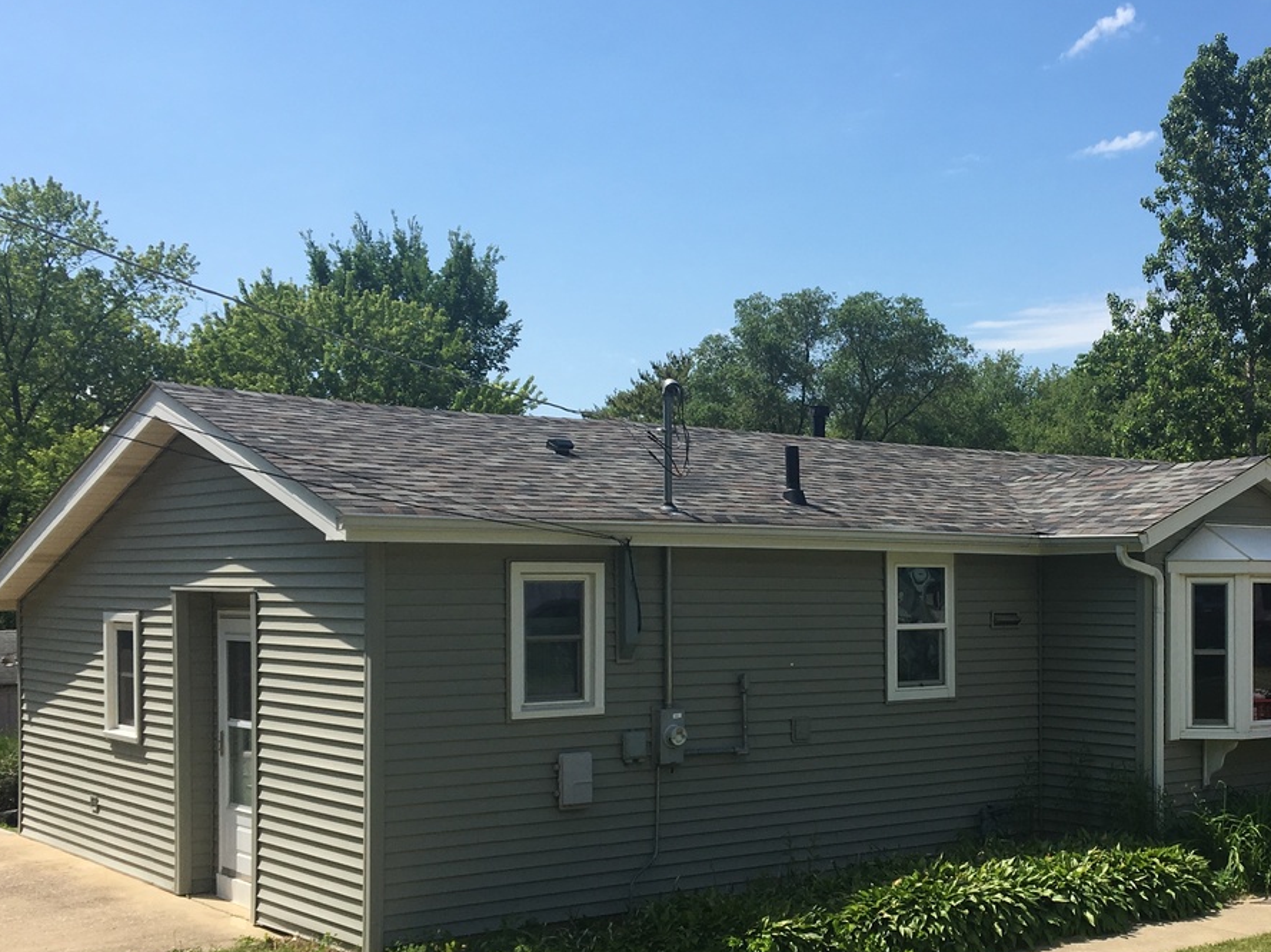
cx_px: 905
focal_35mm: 47
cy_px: 619
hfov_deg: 39.7
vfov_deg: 30.7
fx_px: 1725
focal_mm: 4.15
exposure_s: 1/2024
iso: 25
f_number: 2.2
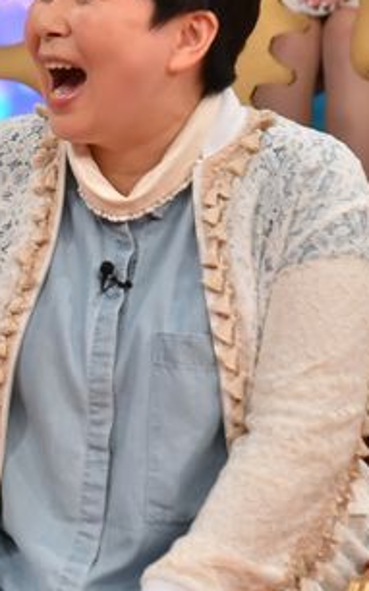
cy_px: 195
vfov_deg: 4.7
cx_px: -255
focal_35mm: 450
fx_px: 7247
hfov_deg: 2.9
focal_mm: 180
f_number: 8
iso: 1600
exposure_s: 1/200
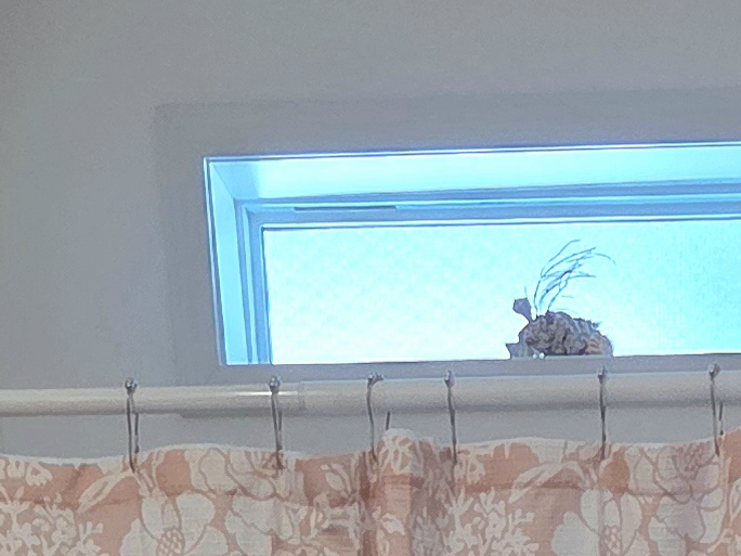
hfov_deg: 25.2
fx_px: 1627
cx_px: 598
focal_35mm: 76
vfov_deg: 13.5
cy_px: 1379
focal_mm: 2.2
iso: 200
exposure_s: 1/60.2
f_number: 2.2
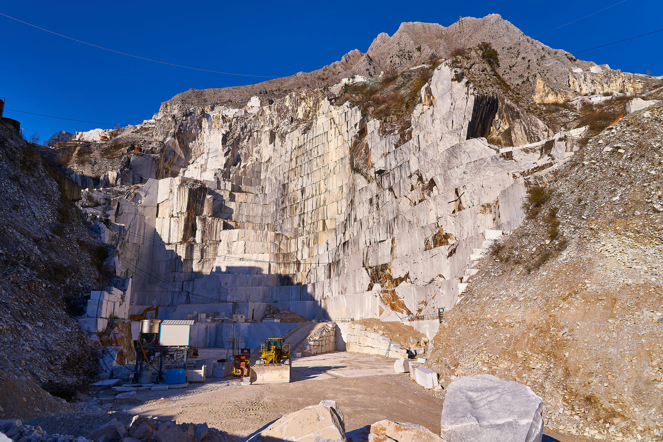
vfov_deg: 53.1
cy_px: 221
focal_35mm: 24
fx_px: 442
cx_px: 332
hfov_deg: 73.7
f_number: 9
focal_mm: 24
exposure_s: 1/320
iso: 100
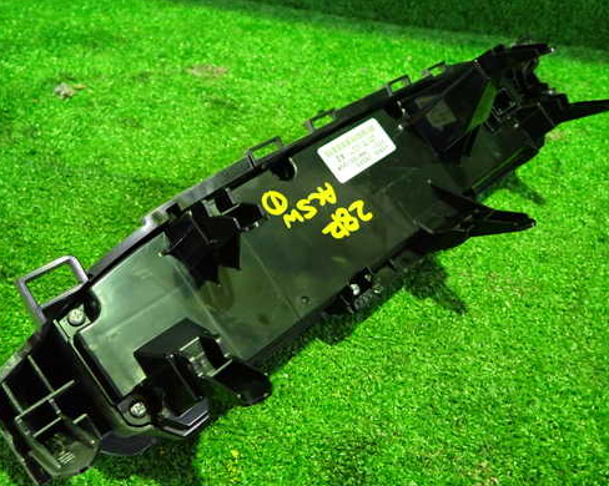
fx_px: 541
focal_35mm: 30
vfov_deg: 48.5
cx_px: 307
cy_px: 248
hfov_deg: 58.8
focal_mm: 4.5
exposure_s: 1/25
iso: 800
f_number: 2
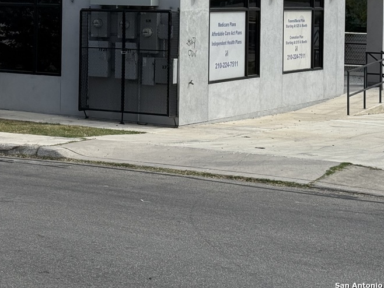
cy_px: -24
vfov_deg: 13.8
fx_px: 1165
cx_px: 41
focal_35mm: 105
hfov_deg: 18.4
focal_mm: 6.76
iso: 80
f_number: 1.78
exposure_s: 1/6536
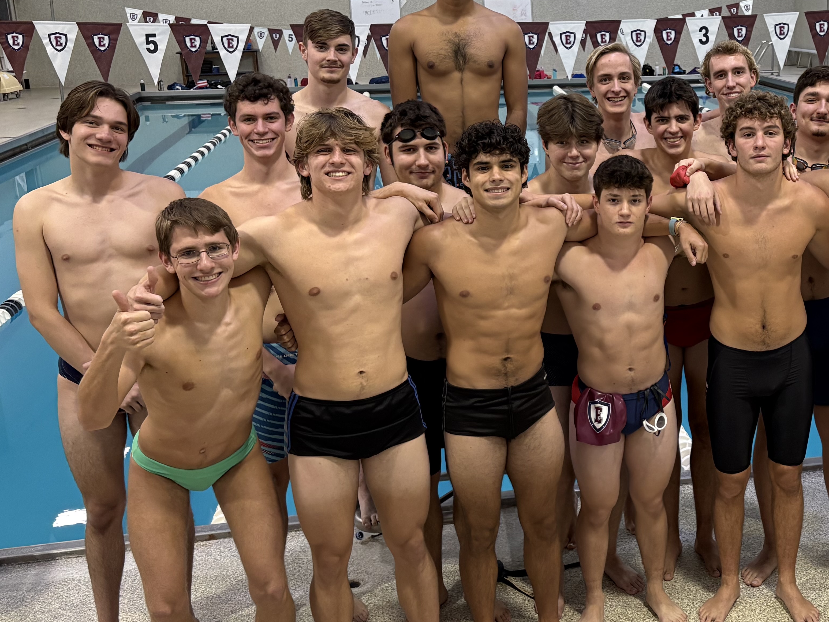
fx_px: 1150
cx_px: 668
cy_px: 292
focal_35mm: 48
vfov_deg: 30.3
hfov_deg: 38.1
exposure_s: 1/60
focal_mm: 5.96
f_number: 1.6
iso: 250
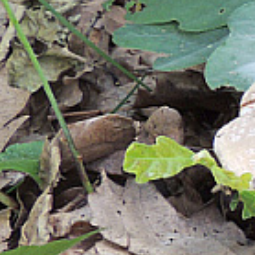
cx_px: 567
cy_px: 150
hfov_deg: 13.9
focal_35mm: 98
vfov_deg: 17.7
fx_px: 817
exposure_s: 1/2.5
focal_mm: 4.3
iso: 100
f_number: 8.3
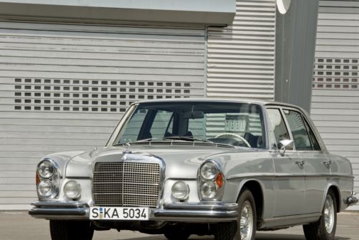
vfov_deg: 7.6
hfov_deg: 11.4
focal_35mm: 181
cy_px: 134
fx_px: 1805
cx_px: 177
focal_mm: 155
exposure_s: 1/100
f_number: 16
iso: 100
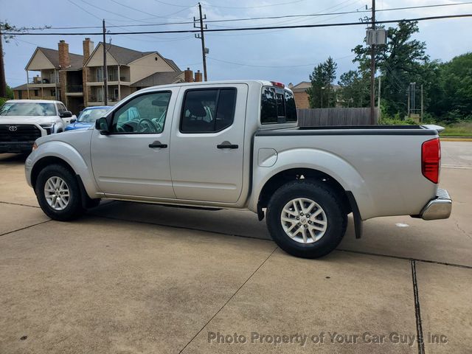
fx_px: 355
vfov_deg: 53.1
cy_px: 177
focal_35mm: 26
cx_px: 236
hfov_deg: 67.3
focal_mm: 4.3
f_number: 2.4
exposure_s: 1/1446
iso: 50
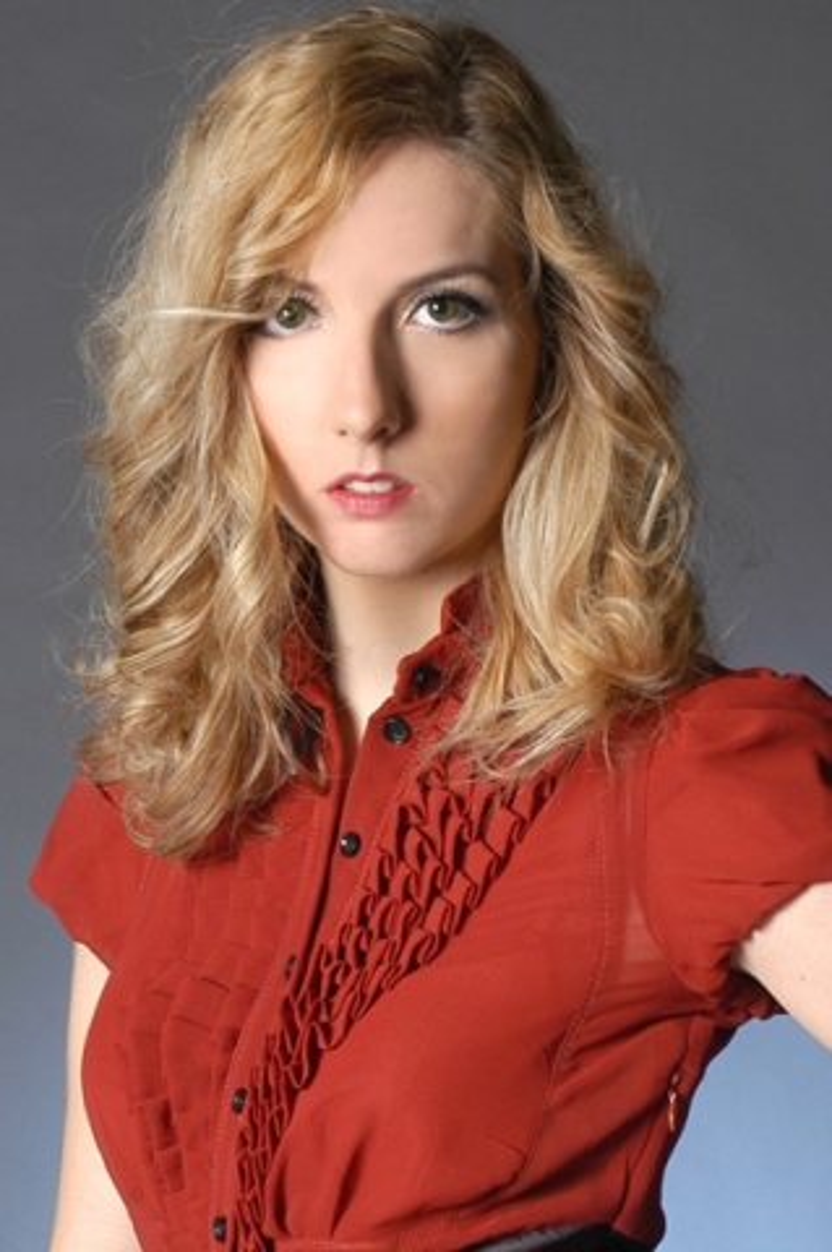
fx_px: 2710
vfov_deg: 26.0
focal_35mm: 78
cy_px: 626
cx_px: 416
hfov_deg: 17.5
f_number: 7.1
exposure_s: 1/160
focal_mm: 52
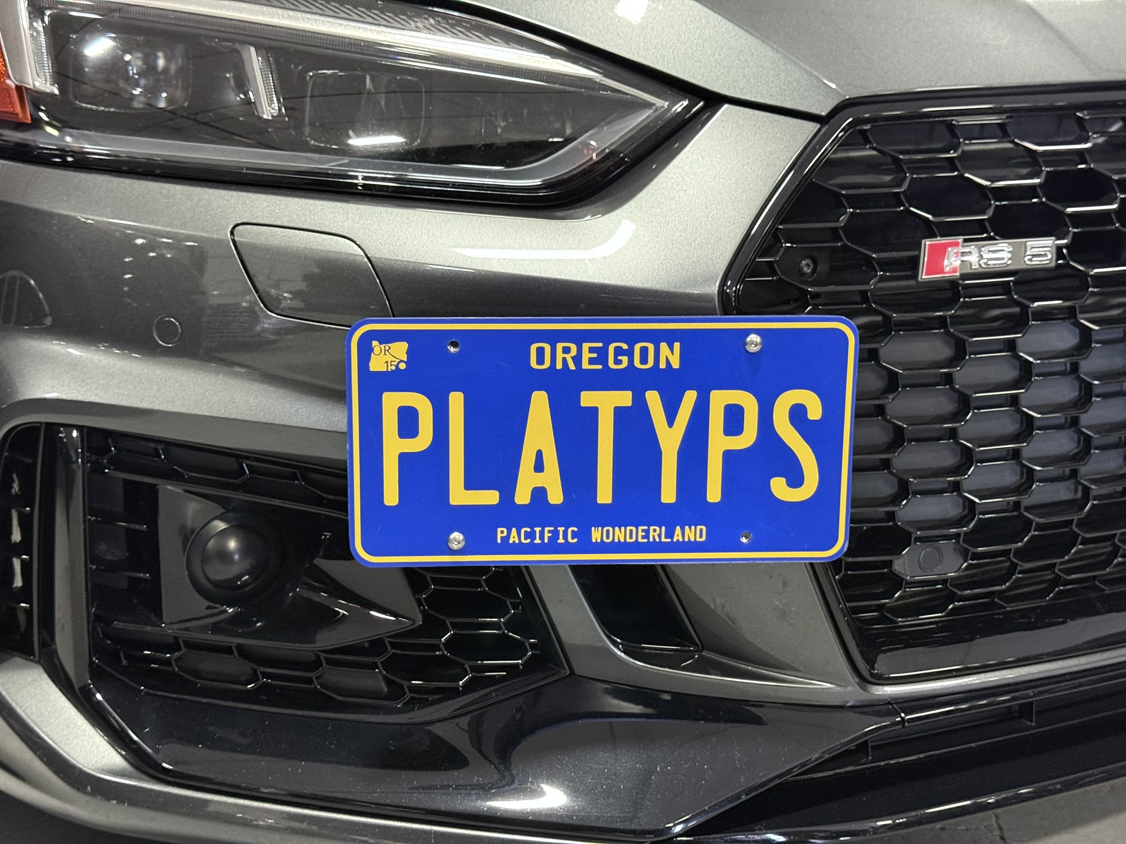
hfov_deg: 39.7
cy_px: 422
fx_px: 1561
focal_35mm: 48
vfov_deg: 30.3
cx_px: 563
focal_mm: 6.76
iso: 400
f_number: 1.78
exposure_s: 1/40
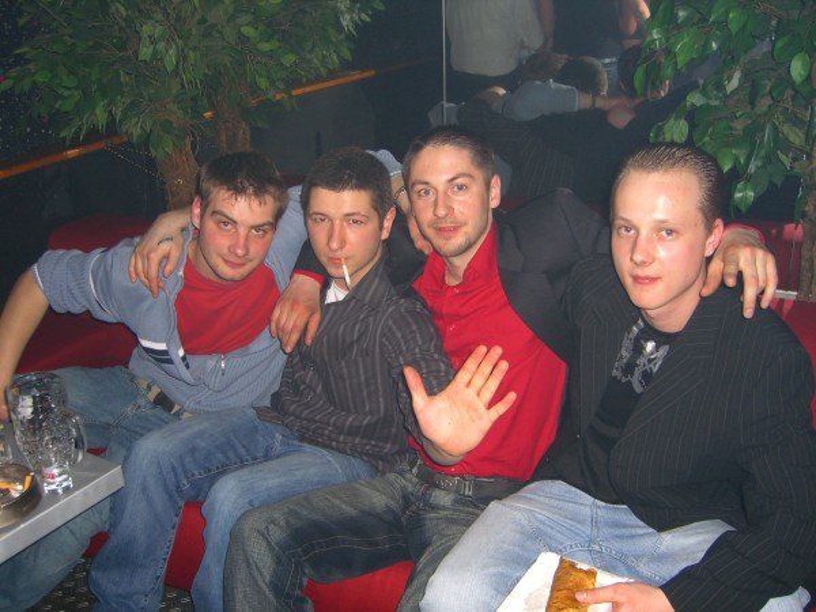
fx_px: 896
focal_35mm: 38
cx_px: 408
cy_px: 306
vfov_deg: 37.7
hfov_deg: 49.0
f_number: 2.8
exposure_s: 1/60
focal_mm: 7.9
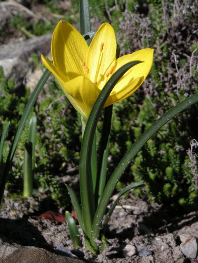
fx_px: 847
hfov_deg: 13.3
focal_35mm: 111
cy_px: 132
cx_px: 99
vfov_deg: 17.7
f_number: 3.6
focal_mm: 17.1
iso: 50
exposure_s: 1/750
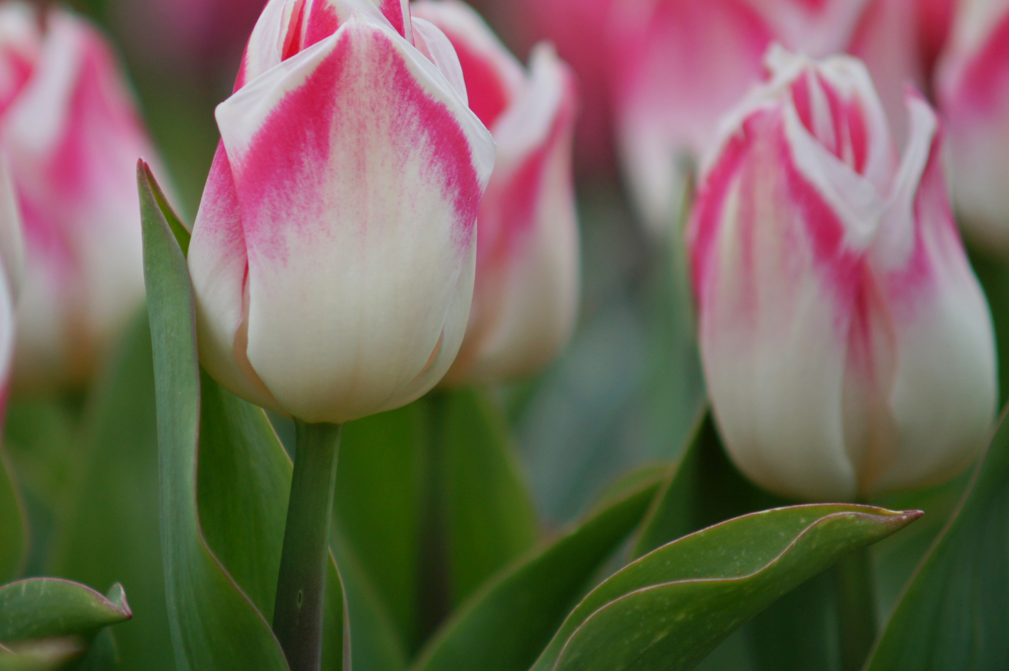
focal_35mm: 425
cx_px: 363
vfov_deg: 3.2
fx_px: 11905
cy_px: 298
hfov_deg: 4.9
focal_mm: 210
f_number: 4
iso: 250
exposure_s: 1/320
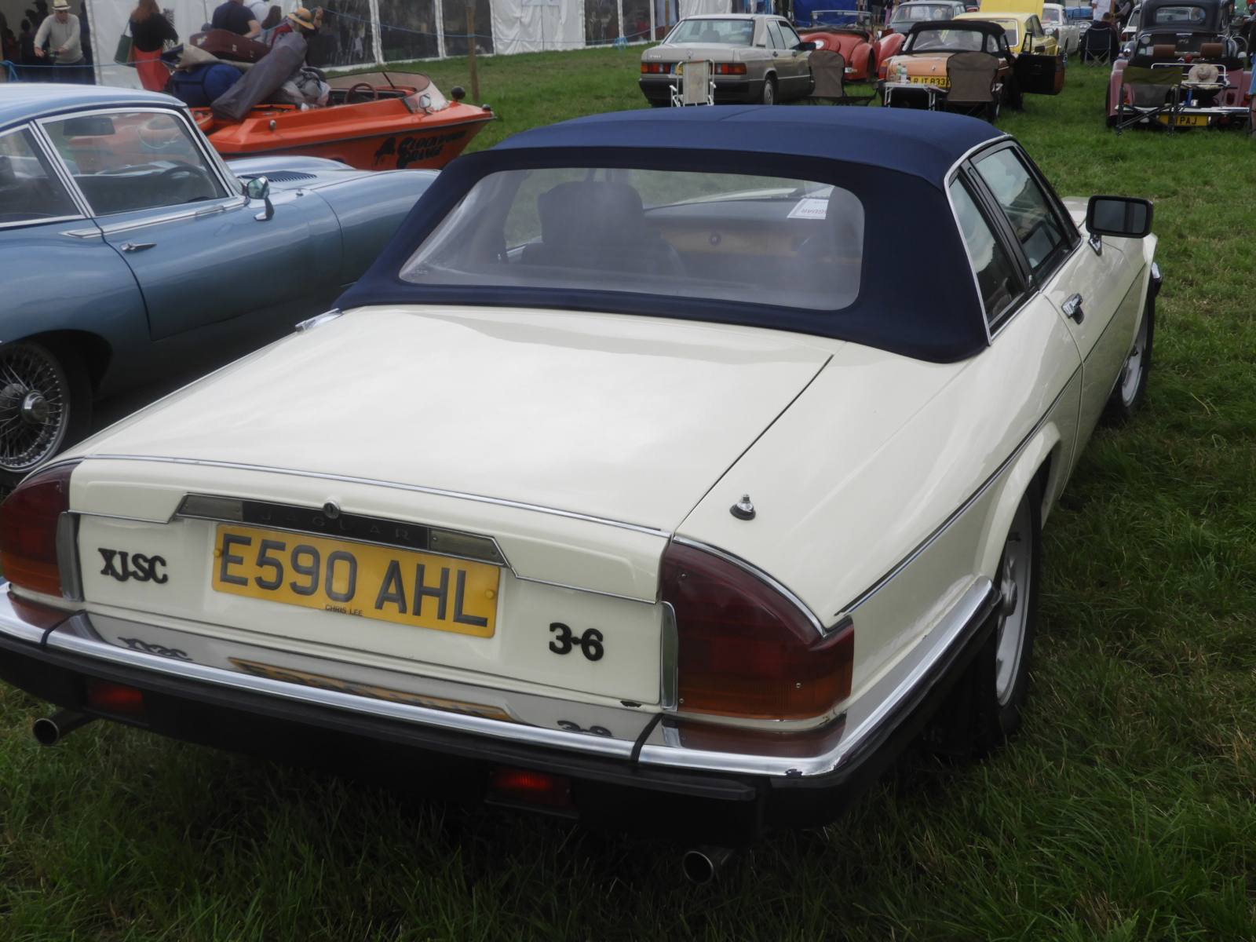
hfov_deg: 46.8
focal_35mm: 40
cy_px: 471
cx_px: 628
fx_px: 1451
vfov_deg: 36.0
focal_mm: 7.2
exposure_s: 1/500
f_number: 3.8
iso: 100
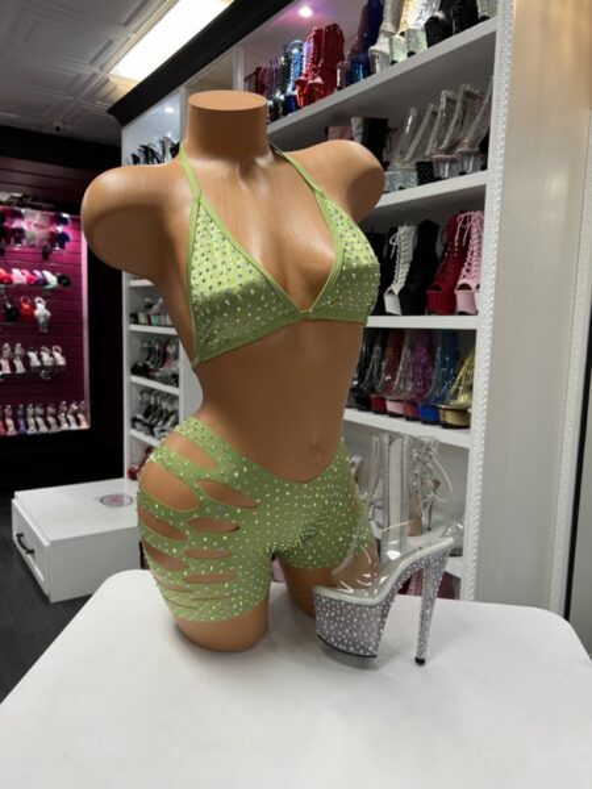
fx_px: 593
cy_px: 394
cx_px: 296
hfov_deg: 53.1
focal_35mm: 26
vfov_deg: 67.3
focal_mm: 5.7
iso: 80
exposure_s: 1/60
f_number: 1.5
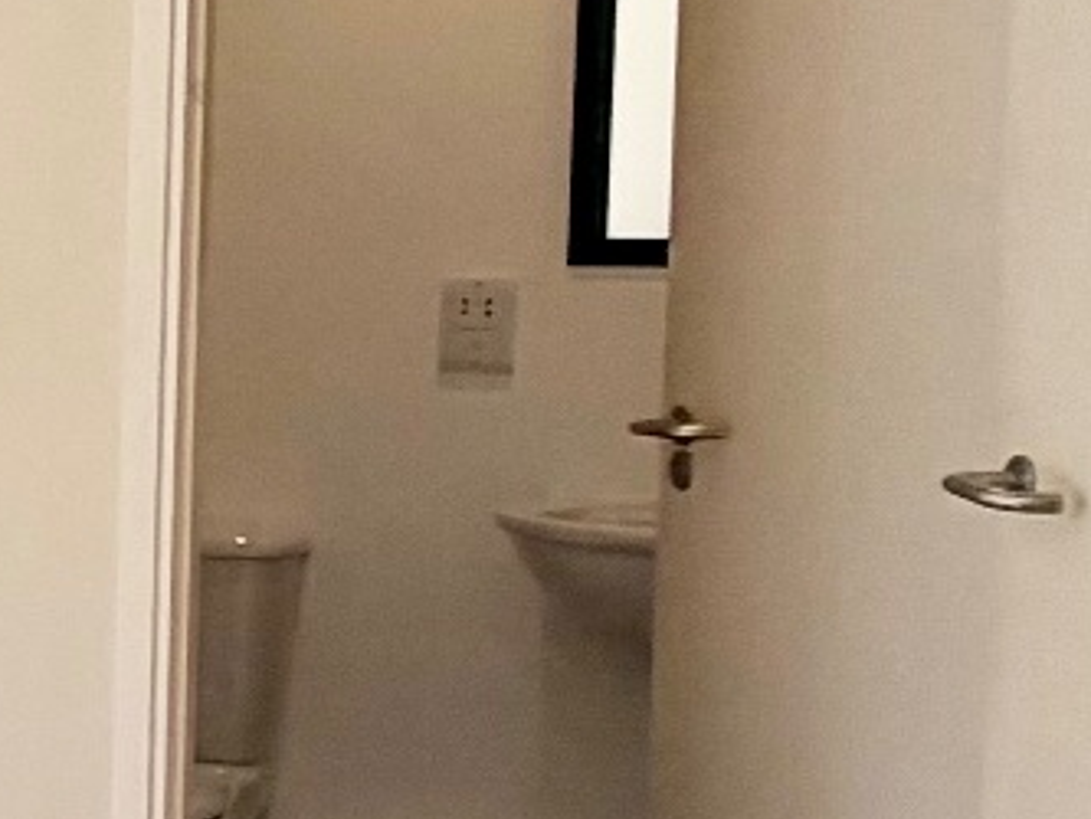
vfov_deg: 17.2
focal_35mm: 86
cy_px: 370
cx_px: -1989
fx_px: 2711
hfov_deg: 12.4
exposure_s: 1/100
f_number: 2.2
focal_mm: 2.22
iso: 32
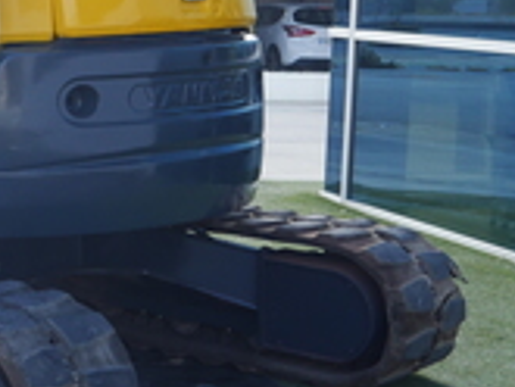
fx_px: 1385
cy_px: 56
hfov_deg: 18.6
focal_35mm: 93
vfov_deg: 15.8
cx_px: -261
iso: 200
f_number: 4.5
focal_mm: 14
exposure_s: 1/320
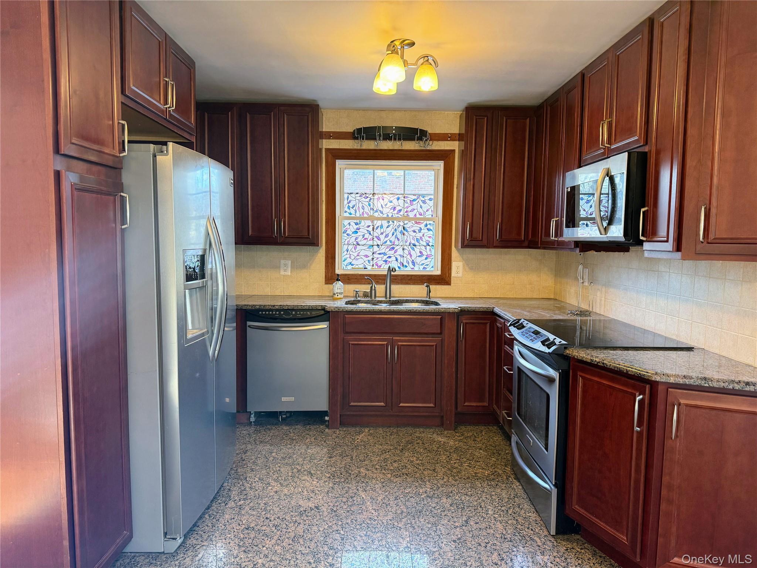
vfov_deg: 56.8
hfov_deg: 71.6
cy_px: 284
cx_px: 378
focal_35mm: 24
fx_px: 525
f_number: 1.78
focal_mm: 6.76
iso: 160
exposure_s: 1/60
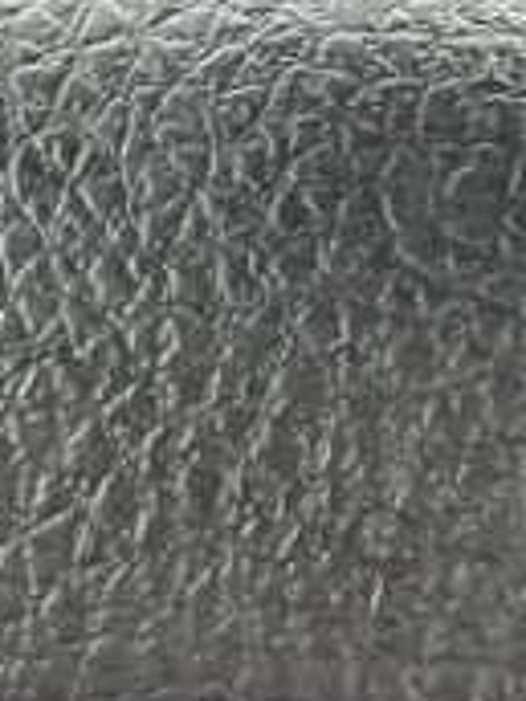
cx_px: 420
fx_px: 2857
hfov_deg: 10.5
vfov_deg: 13.9
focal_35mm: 141
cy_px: 84
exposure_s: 1/60
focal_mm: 5.7
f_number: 1.5
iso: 250
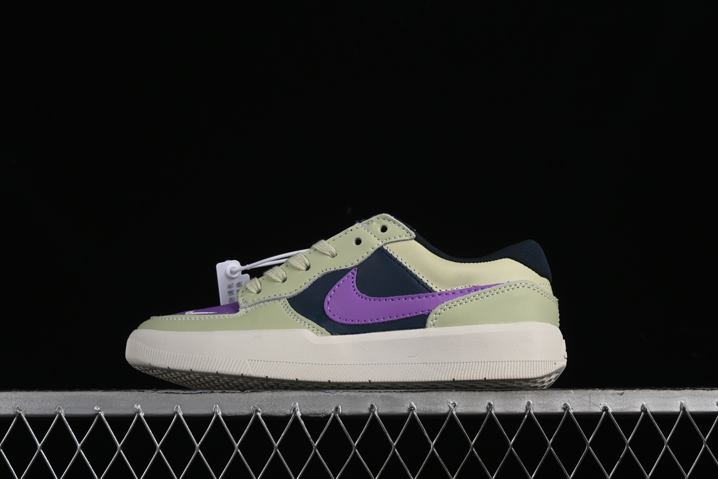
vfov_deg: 18.2
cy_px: 240
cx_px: 359
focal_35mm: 75
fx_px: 1496
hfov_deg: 27.0
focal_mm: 50
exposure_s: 1/160
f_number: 10
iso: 160
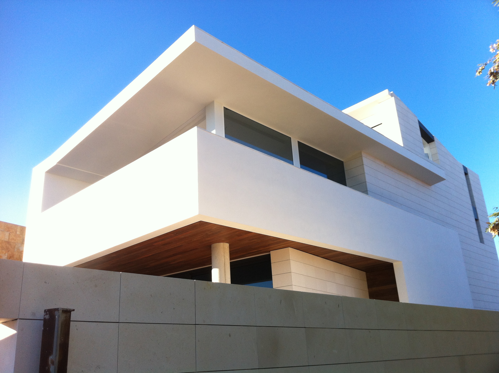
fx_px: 504
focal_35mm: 35
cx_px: 250
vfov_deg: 40.6
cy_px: 186
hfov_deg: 52.7
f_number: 2.8
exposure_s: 1/387
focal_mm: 3.85
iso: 80
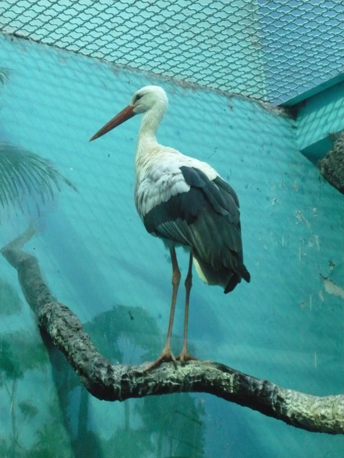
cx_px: 172
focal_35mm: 100
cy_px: 229
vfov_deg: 19.6
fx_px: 1325
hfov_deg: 14.8
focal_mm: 16.5
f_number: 5.1
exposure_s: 1/50
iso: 800
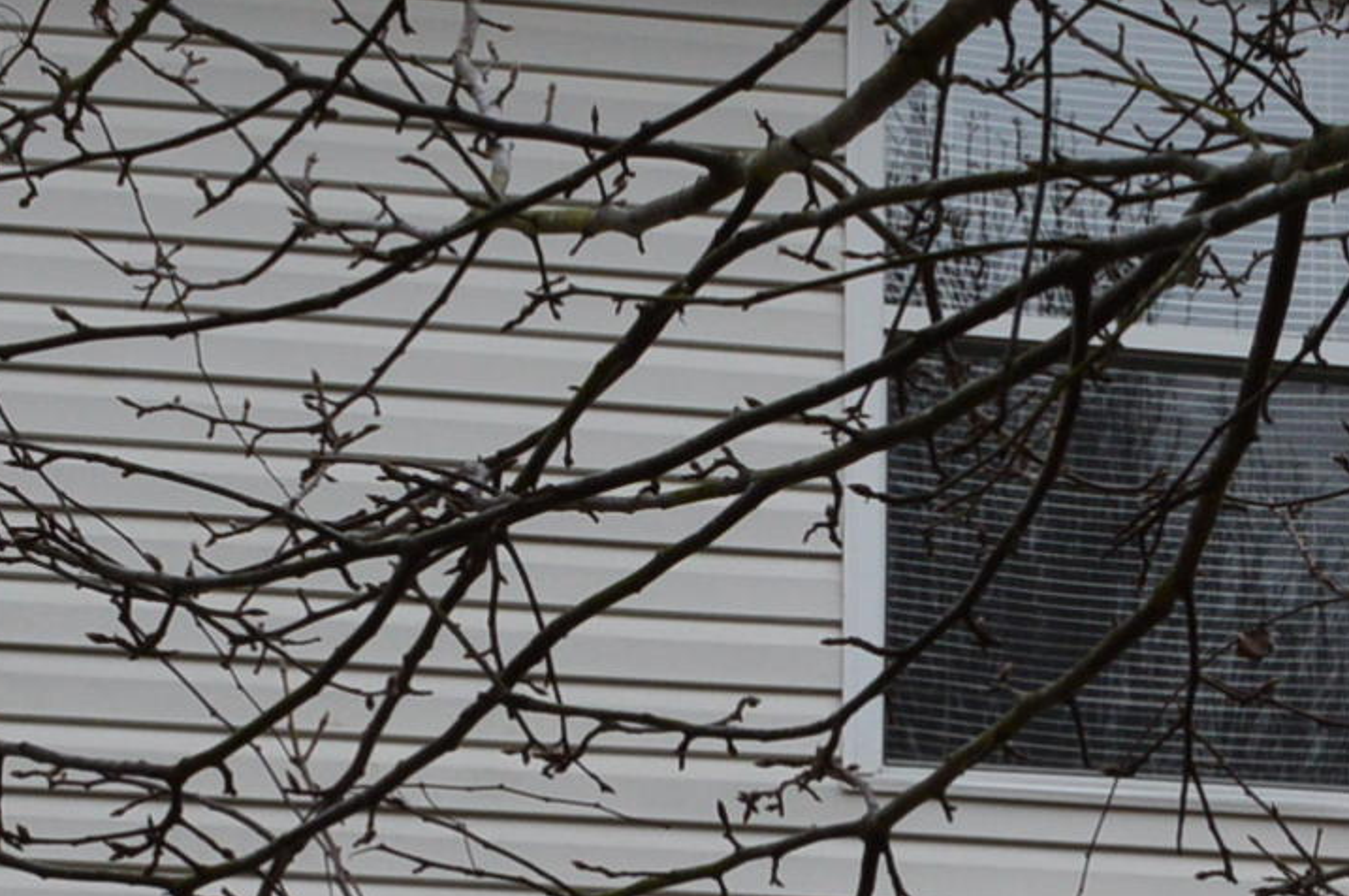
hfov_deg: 17.7
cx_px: 1381
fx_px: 4229
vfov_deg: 11.0
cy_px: 1771
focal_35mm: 113
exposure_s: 1/250
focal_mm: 18
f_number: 10
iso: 400
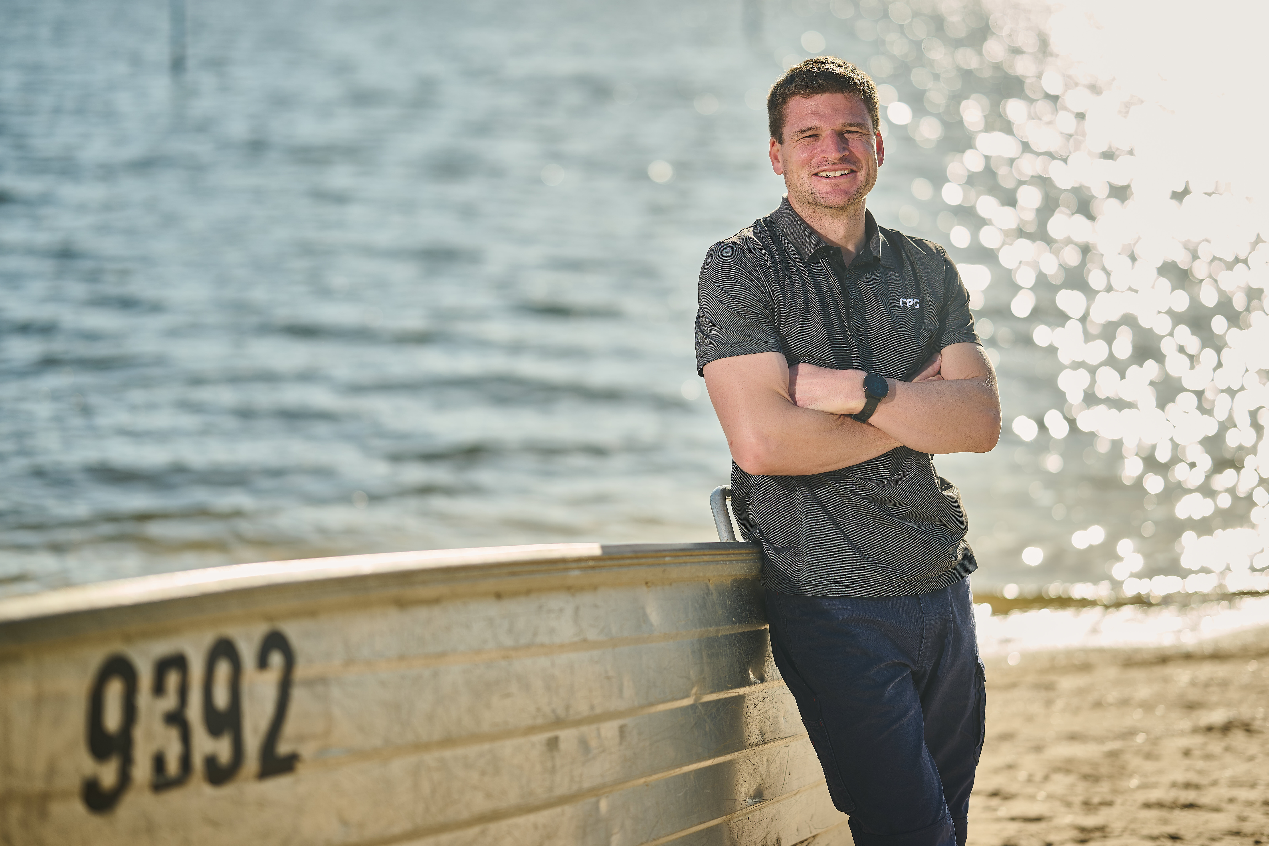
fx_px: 2996
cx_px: 634
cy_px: 423
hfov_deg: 23.9
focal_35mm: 85
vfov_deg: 16.1
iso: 32
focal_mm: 85
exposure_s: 1/1250
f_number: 1.8
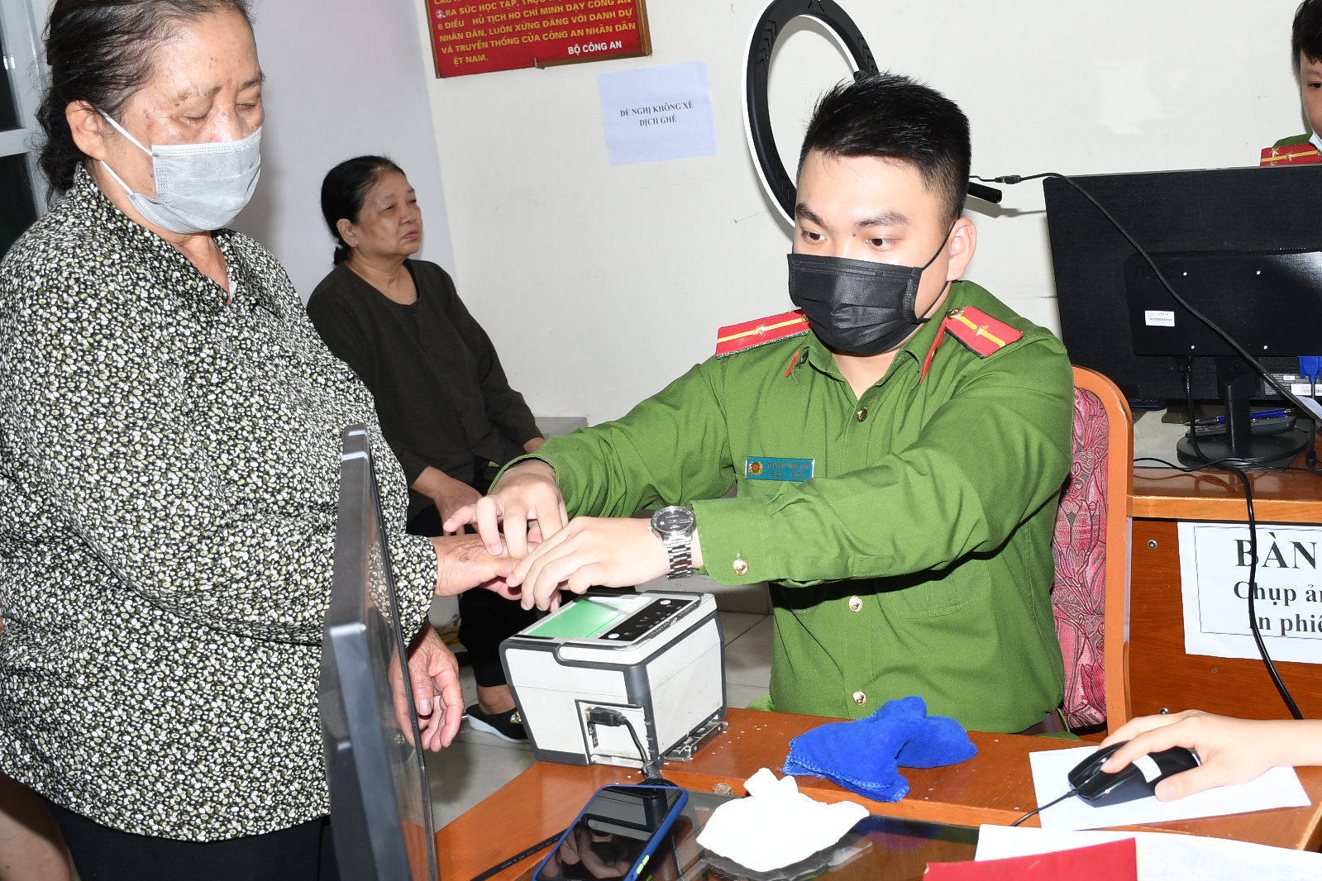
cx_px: 901
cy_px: 379
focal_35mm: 47
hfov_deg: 41.3
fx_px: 1726
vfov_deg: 28.6
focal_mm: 18
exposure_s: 1/200
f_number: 4
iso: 200
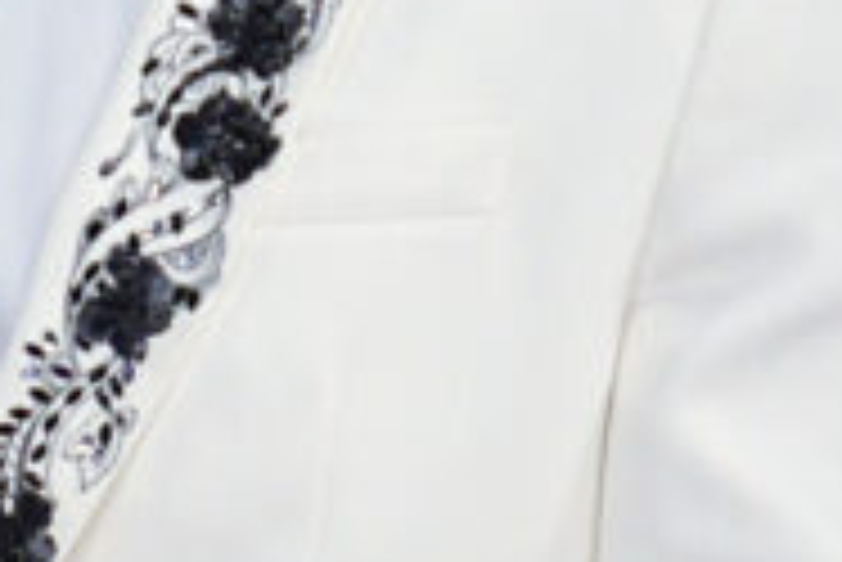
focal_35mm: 2568
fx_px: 60107
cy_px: 265
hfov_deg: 0.8
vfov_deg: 0.5
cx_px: -603
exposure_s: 1/640
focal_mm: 400
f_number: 3.2
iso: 4000
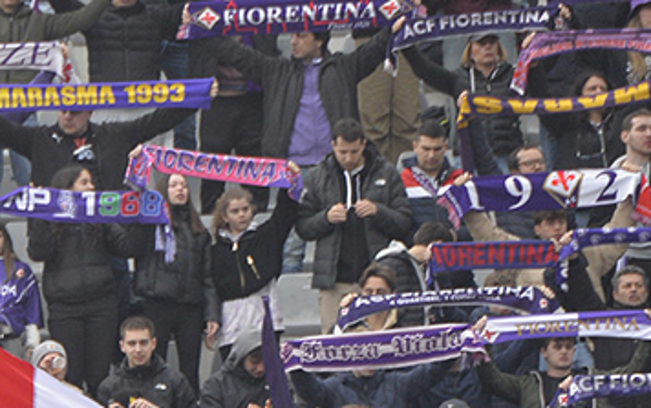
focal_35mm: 1374
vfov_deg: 1.0
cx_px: -320
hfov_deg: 1.5
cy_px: 607
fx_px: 24393
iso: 1600
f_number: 5.6
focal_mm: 400
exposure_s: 1/1000
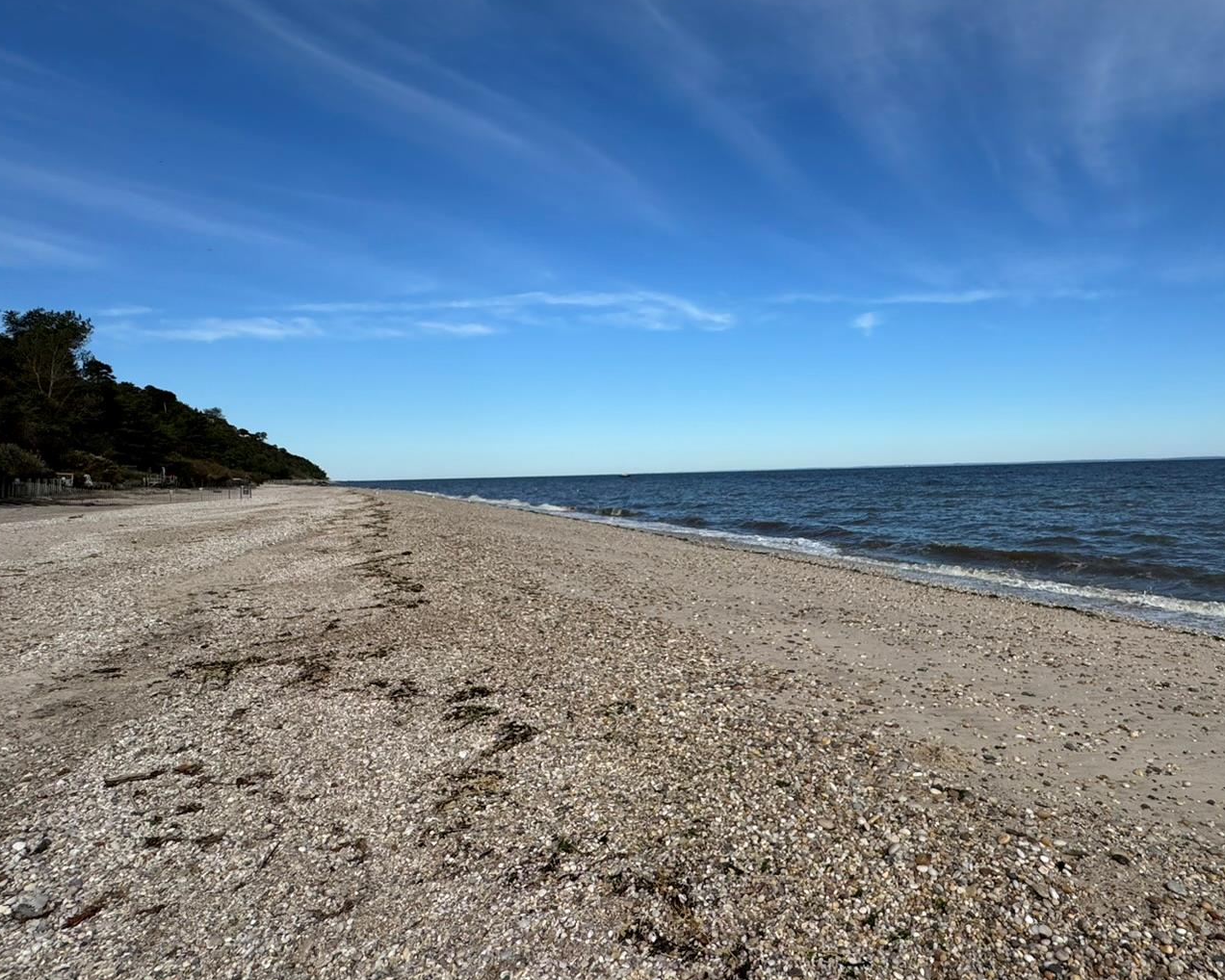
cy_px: 421
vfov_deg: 62.9
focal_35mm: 22
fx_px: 798
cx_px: 807
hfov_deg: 73.0
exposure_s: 1/2874
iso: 40
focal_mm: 2.22
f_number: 2.2
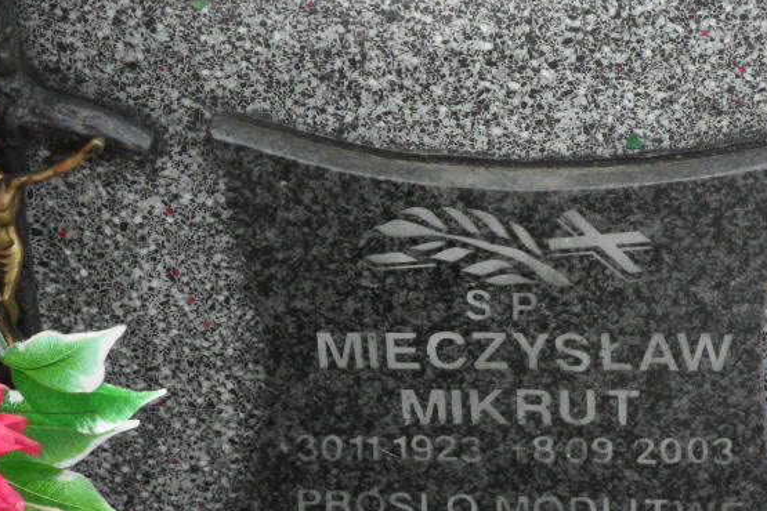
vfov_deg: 8.3
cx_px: 535
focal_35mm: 165
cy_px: 215
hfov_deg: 12.4
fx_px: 3515
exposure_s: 1/180
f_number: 4.3
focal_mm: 15.4
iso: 100
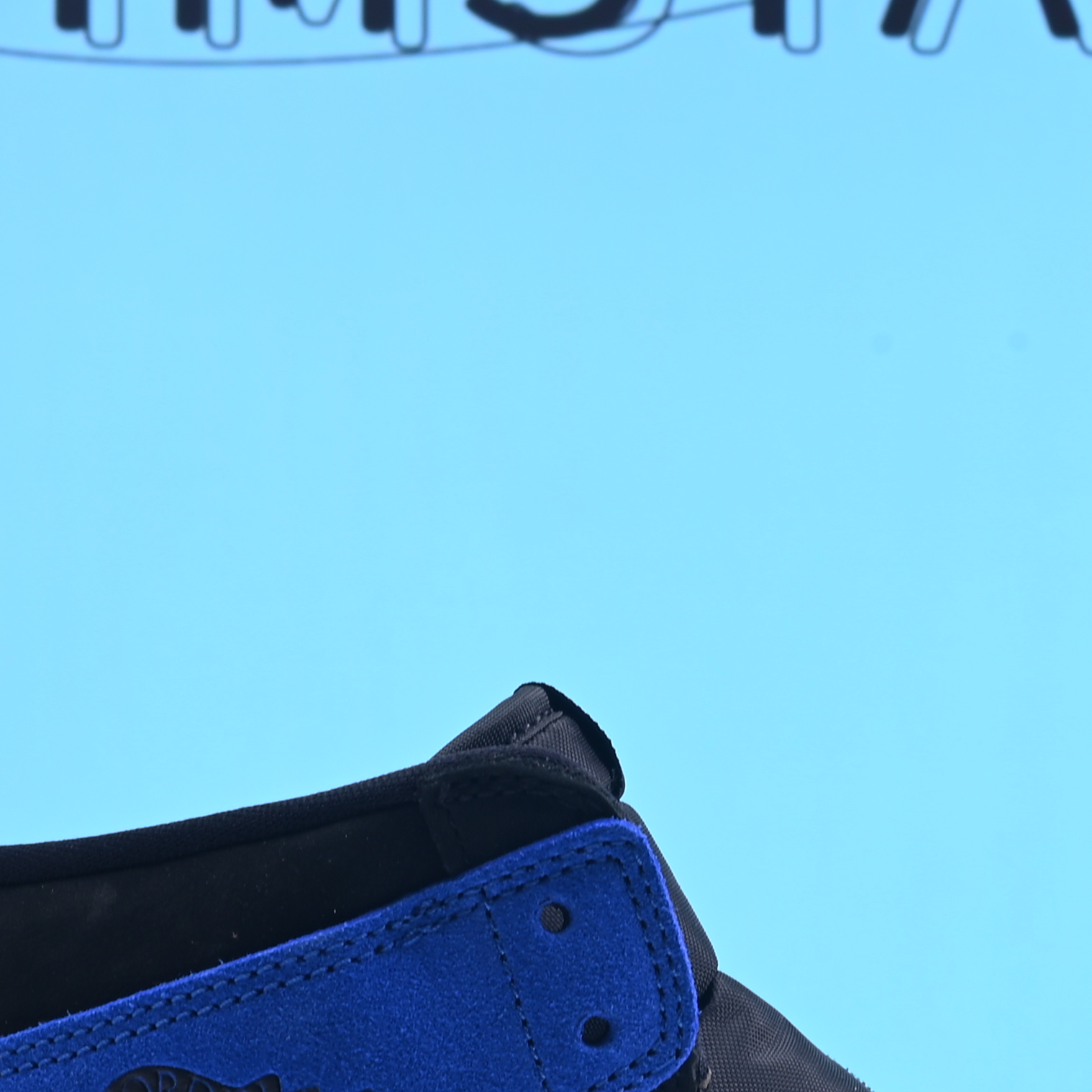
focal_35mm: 128
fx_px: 4568
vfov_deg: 13.5
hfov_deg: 13.6
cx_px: 719
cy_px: 1016
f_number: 16
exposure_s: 1/2
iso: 100
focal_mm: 38
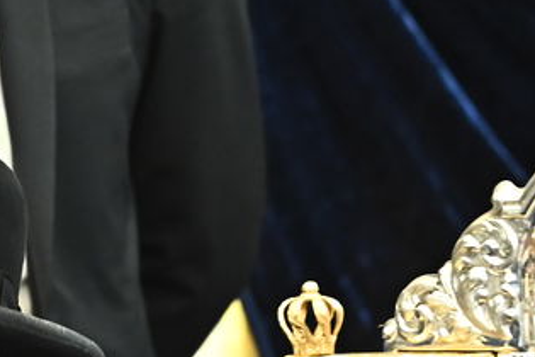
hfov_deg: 2.6
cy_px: 338
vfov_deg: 1.8
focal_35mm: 777
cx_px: -256
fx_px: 11546
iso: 3200
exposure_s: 1/125
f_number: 5.6
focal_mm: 175
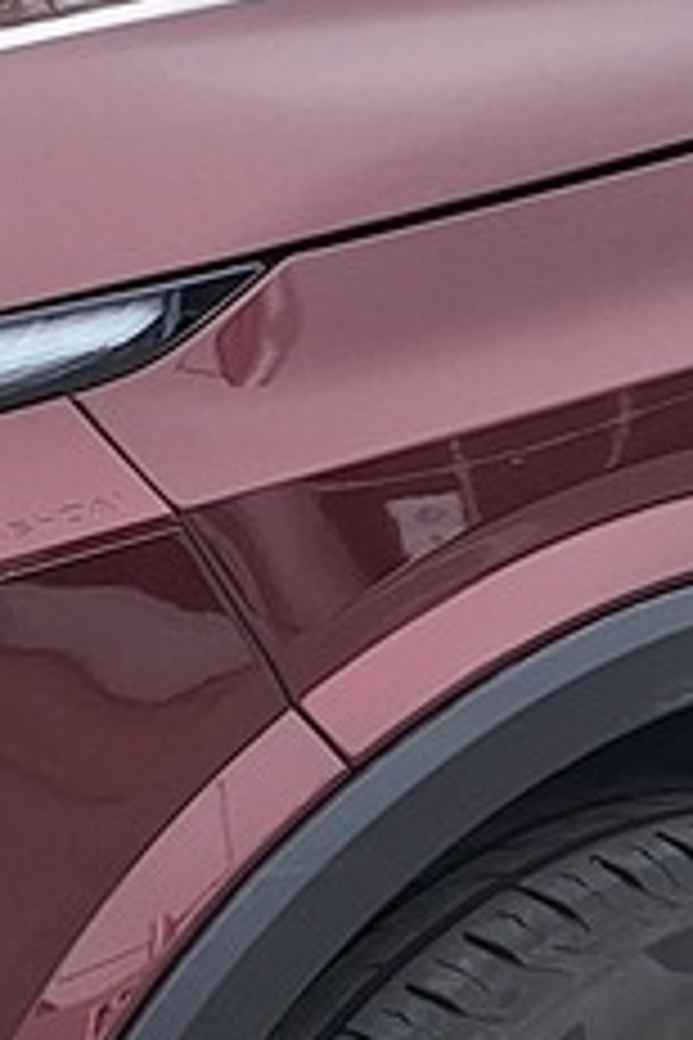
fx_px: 4302
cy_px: 837
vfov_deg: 13.7
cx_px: 562
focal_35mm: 149
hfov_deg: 9.2
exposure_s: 1/1919
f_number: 1.8
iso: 40
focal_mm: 5.54
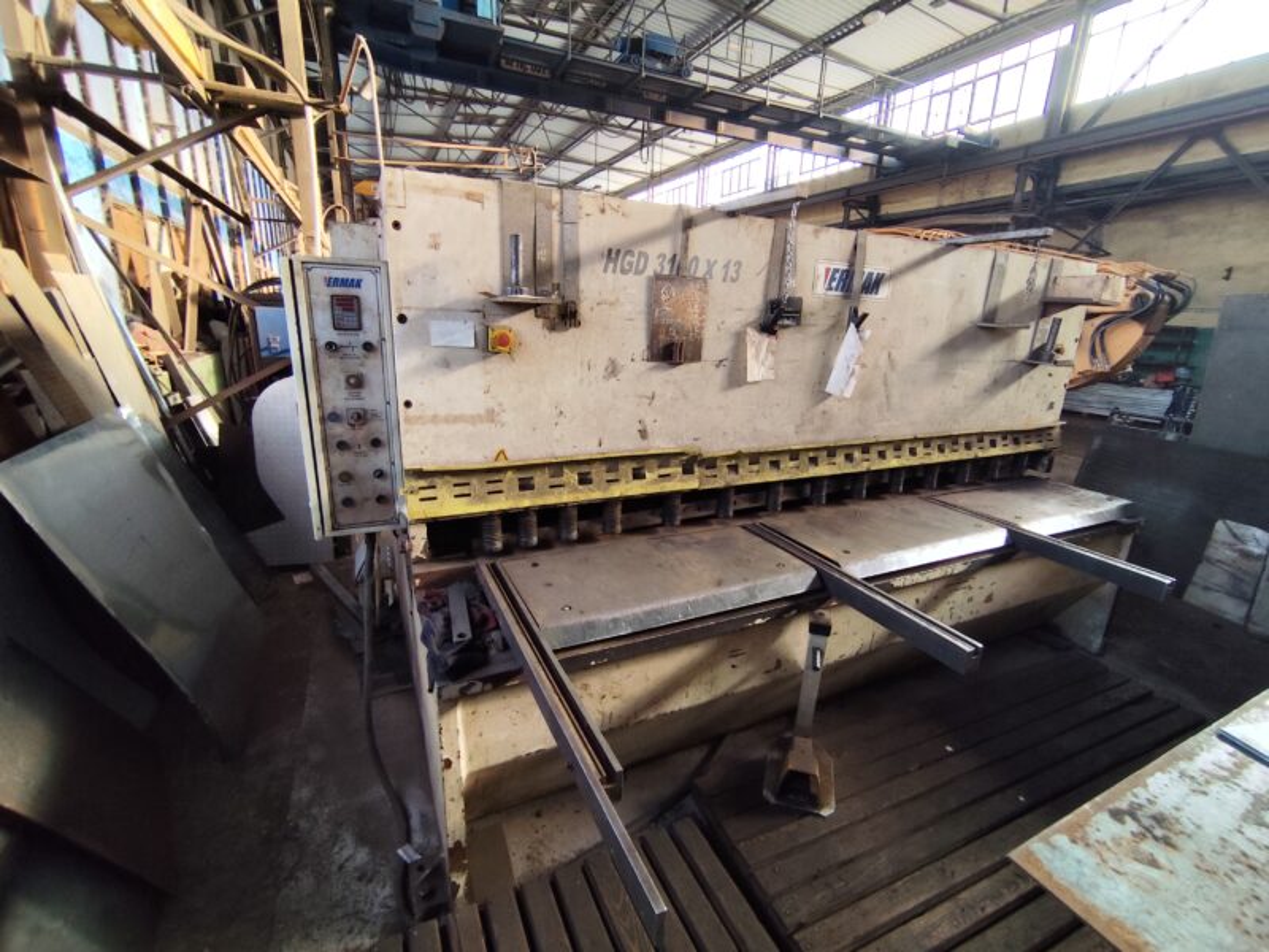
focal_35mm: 16
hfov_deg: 94.5
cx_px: 634
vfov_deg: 78.1
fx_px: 587
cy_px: 476
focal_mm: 1.65
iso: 100
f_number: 2.2
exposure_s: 1/100
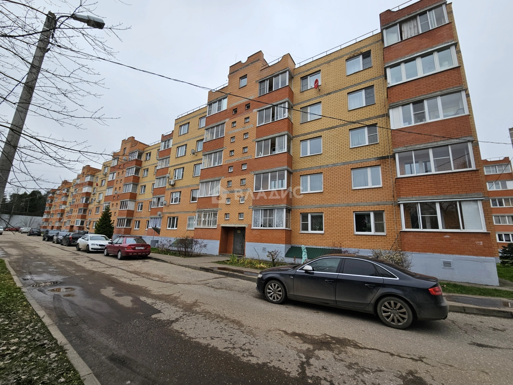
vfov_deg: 89.9
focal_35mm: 13
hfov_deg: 106.2
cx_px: 256
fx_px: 193
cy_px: 192
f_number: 2.2
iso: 50
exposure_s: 1/418
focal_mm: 2.2
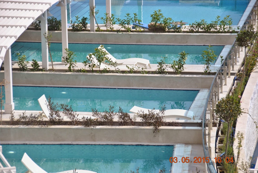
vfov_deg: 8.2
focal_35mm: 168
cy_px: 86
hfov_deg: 12.2
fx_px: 1206
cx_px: 129
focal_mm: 112
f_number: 6.3
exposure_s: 1/640
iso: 100
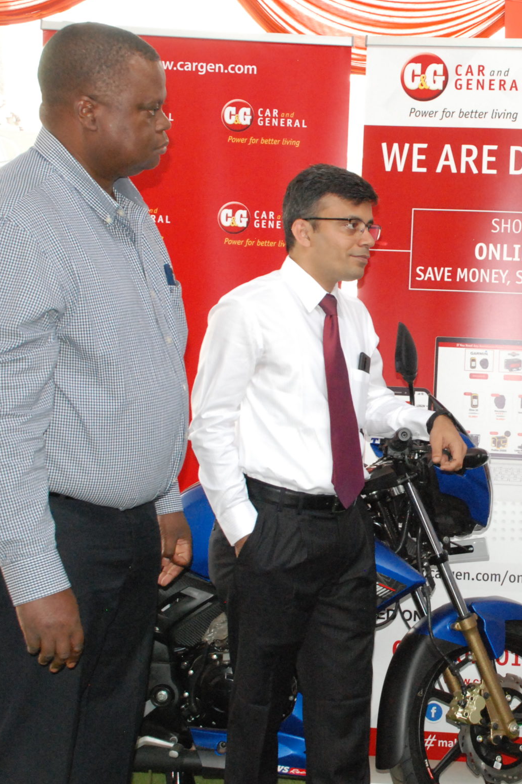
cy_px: 410
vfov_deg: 31.0
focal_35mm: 65
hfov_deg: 20.4
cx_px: 503
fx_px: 1414
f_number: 5.6
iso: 1600
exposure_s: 1/125
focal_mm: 26
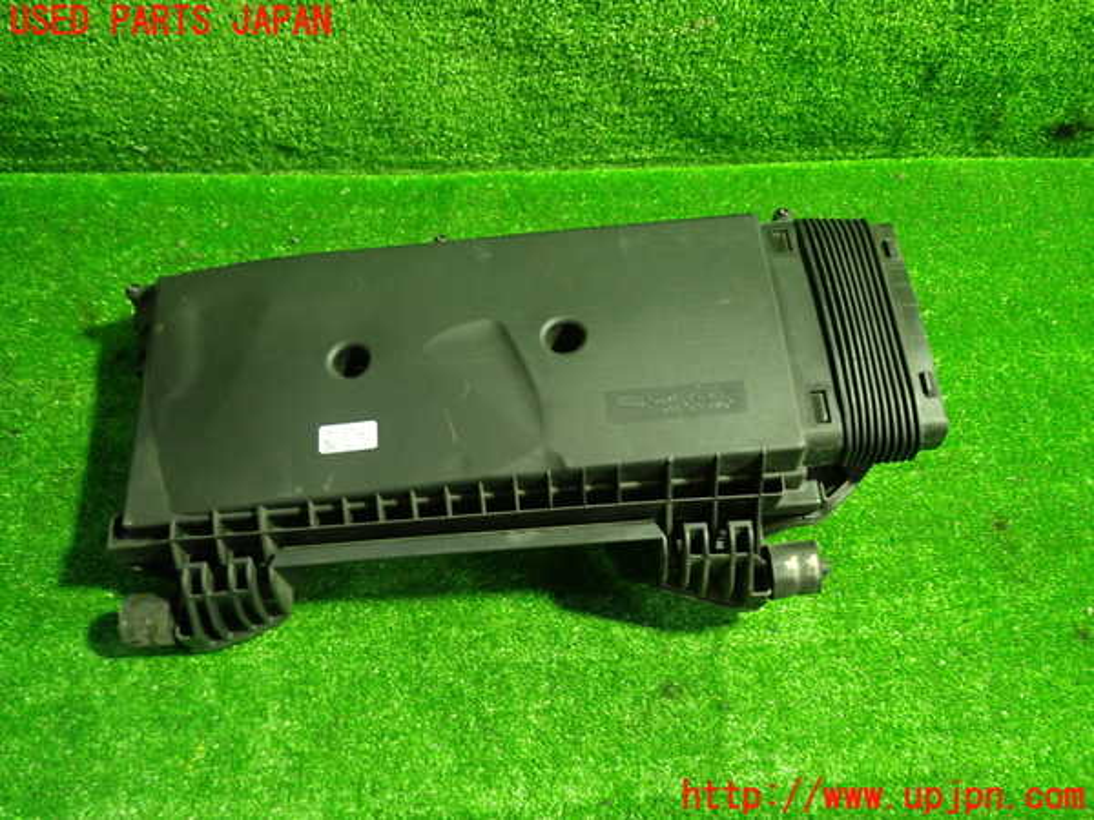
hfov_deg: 60.0
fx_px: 948
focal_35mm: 30
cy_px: 410
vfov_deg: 46.8
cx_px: 547
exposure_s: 1/30
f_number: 2.3
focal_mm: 5.4
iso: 500
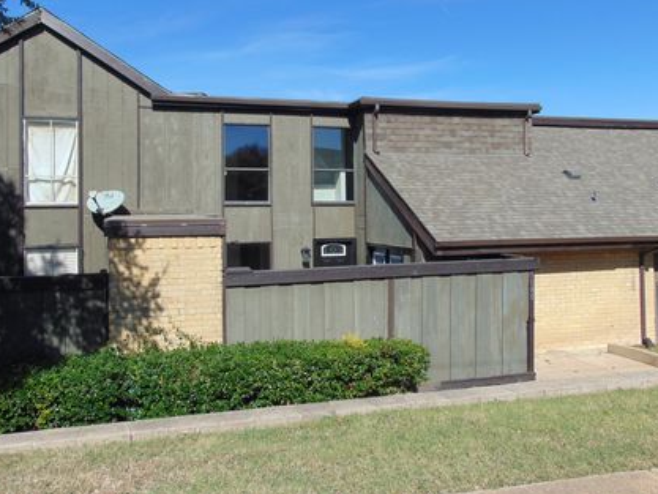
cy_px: 206
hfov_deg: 59.9
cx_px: 301
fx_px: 570
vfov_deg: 46.6
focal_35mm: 30
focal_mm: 4.5
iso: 80
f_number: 7.7
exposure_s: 1/250
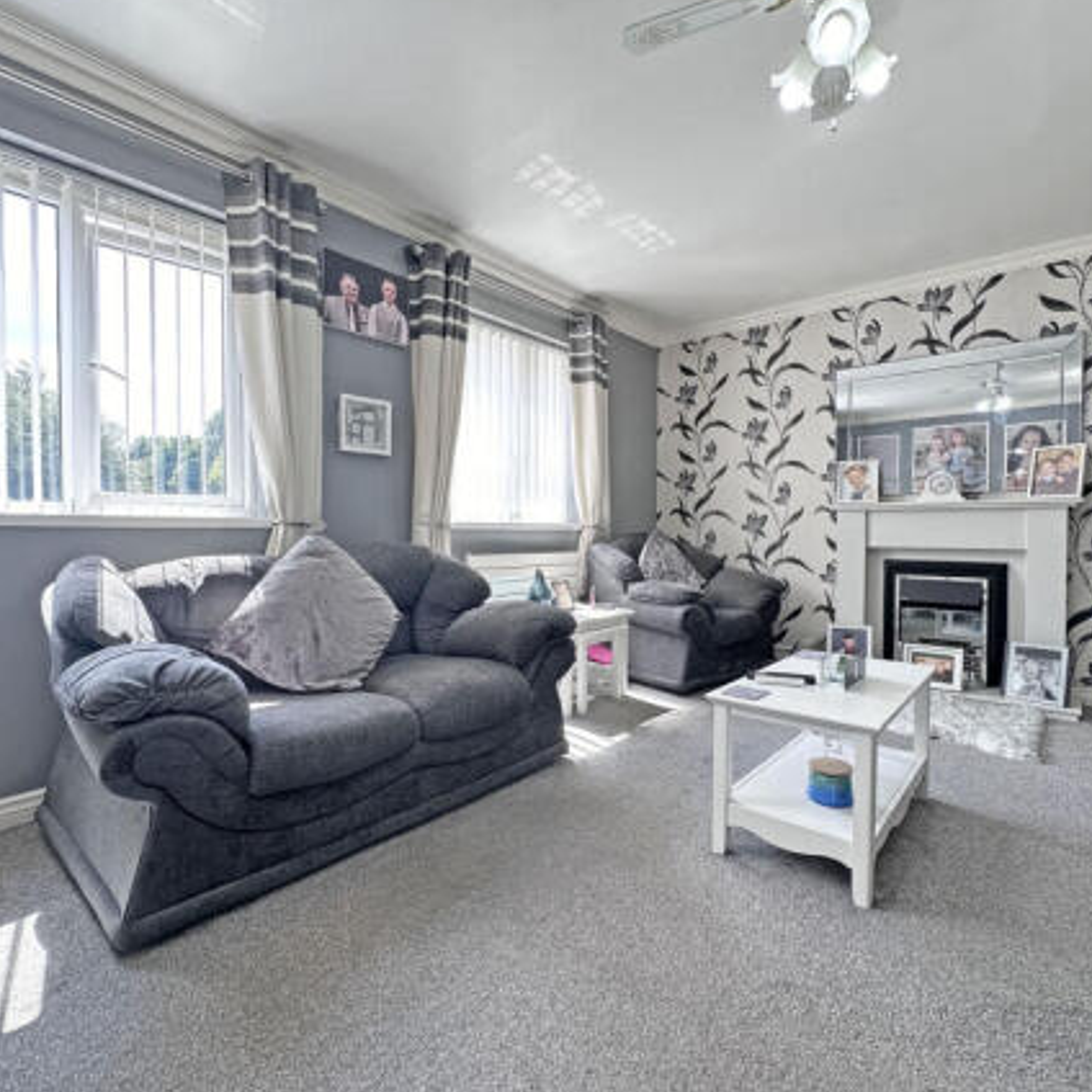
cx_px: 583
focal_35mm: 17
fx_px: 607
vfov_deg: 84.0
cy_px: 545
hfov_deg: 83.8
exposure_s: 1/128
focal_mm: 2.22
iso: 40
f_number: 2.2
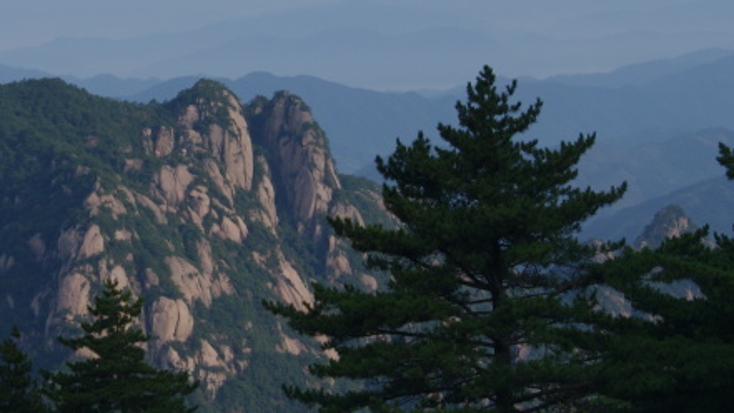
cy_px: 69
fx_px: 3196
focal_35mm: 164
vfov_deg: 7.4
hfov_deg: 13.0
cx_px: 78
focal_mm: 45
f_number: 7.1
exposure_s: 1/250
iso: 100
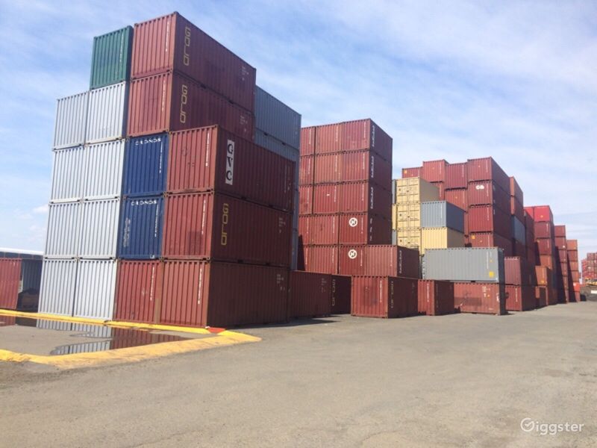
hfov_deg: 61.7
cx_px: 298
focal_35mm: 29
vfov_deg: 48.2
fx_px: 500
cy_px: 224
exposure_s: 1/1642
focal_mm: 4.15
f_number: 2.2
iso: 32
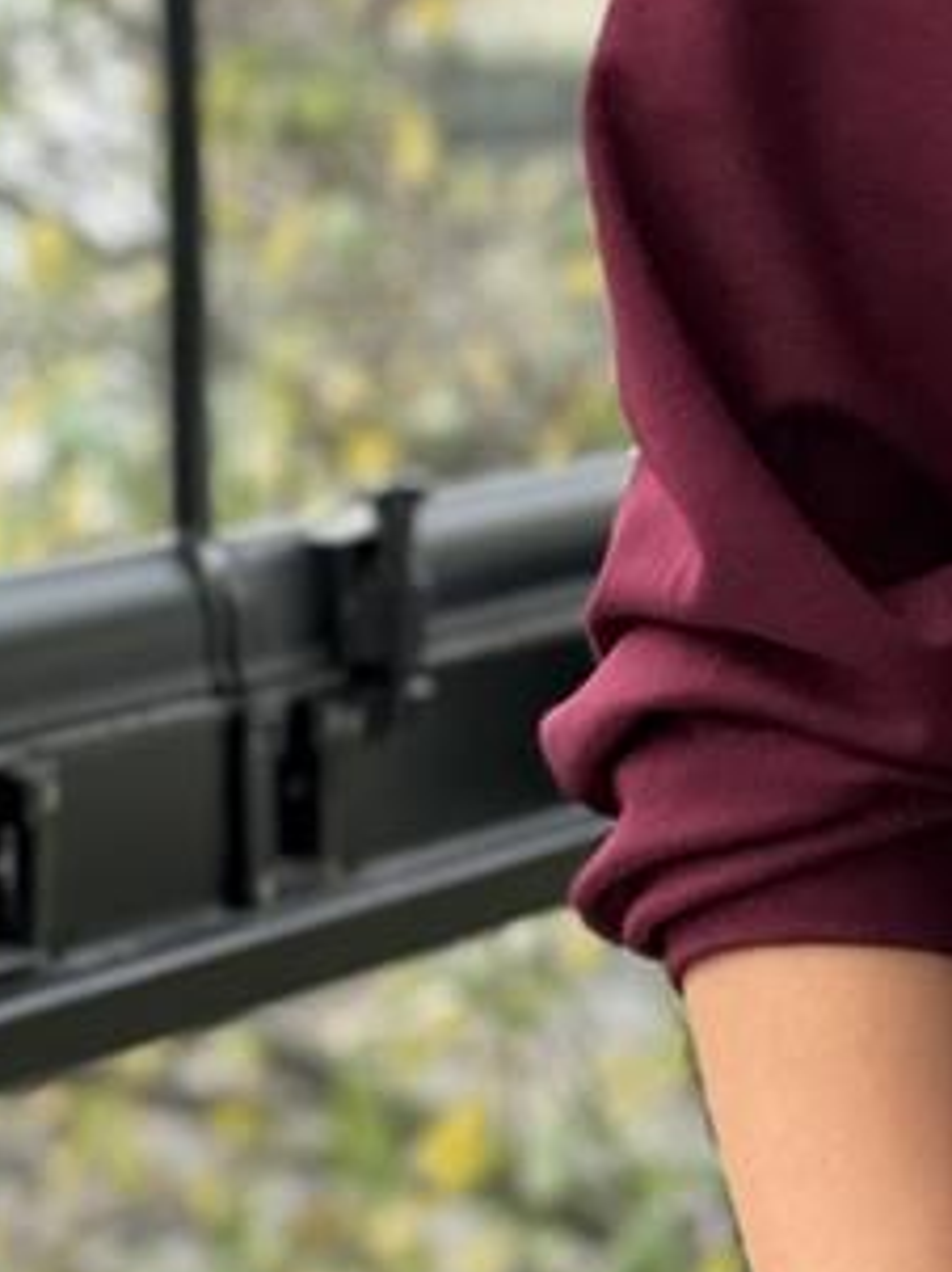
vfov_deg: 9.3
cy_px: 293
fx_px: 7785
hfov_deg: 6.7
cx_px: 1984
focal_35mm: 212
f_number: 1.78
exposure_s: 1/242
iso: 125
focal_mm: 6.76
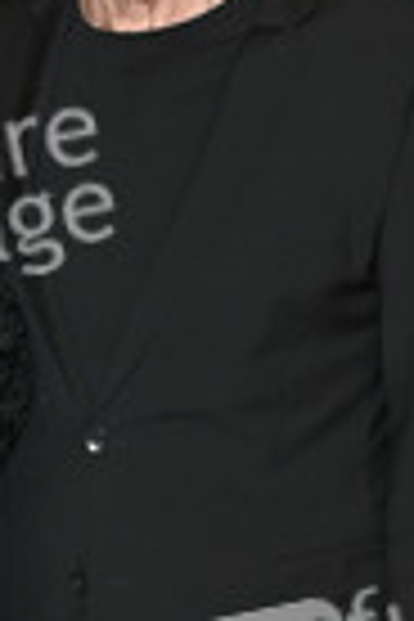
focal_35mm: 191
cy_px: 441
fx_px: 3294
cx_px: 14
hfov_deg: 7.2
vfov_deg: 10.8
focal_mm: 66
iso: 640
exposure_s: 1/250
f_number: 5.6
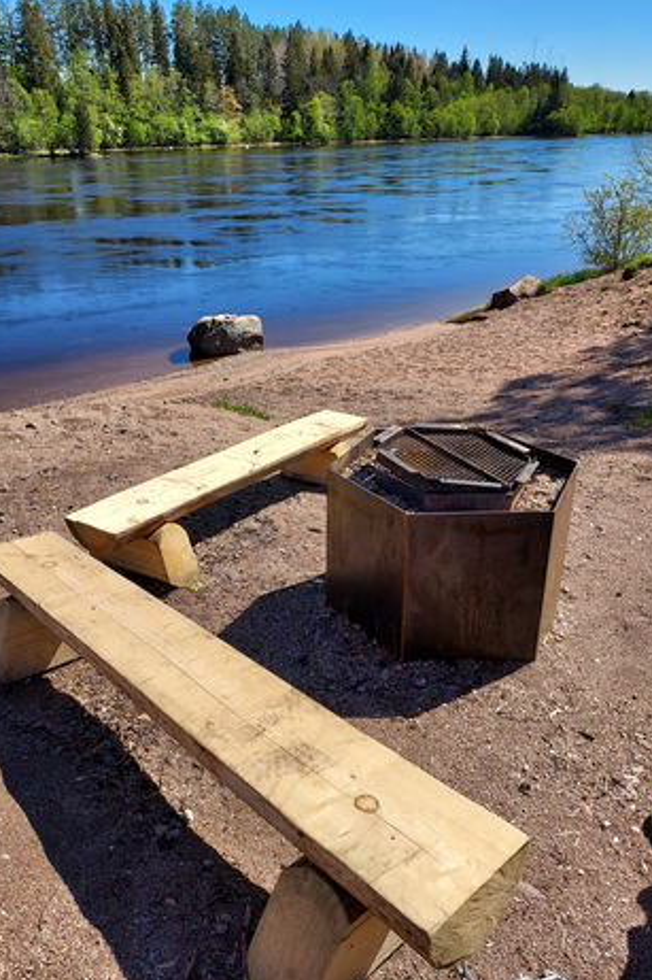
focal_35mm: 26
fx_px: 707
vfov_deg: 69.4
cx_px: 308
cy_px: 474
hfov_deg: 49.5
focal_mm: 4.6
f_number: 1.8
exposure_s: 1/1052
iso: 40
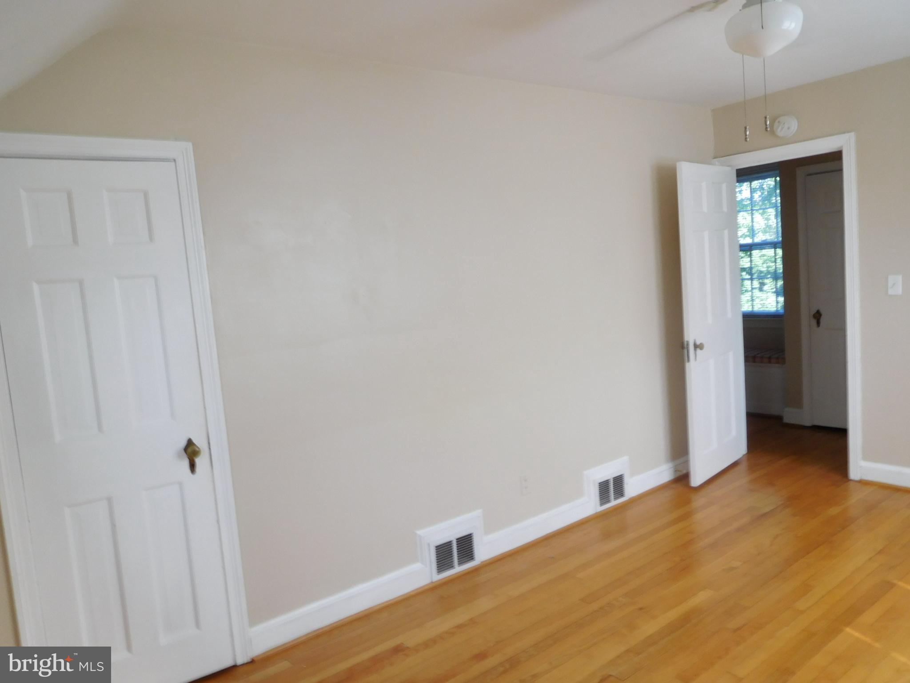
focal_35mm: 25
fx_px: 657
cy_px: 342
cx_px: 455
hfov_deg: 69.4
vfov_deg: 54.9
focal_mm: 4.5
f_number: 3.4
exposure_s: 1/50
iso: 125
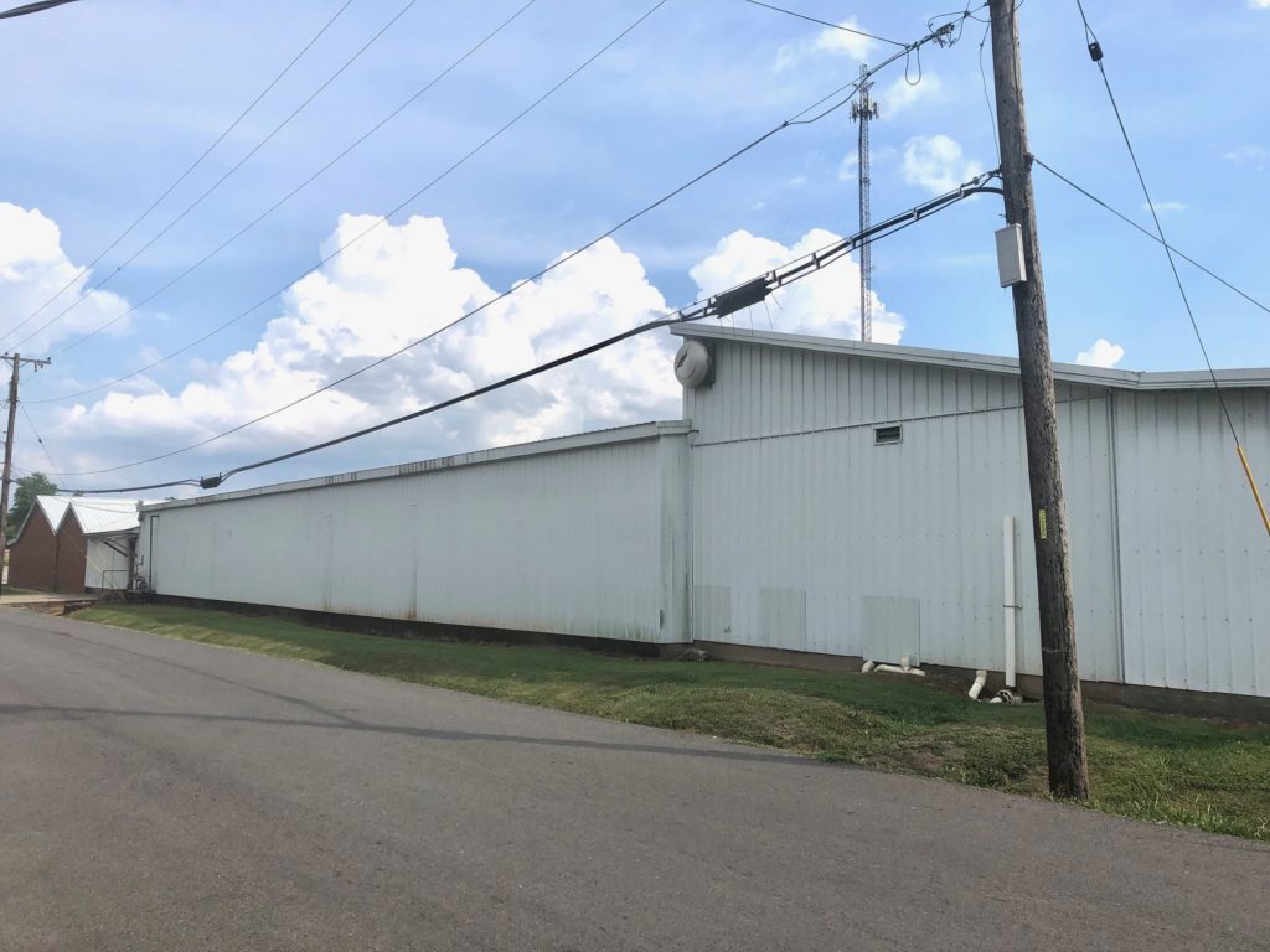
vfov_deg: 49.7
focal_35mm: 28
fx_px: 1027
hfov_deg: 63.4
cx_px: 635
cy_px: 476
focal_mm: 3.99
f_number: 1.8
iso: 25
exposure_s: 1/3205
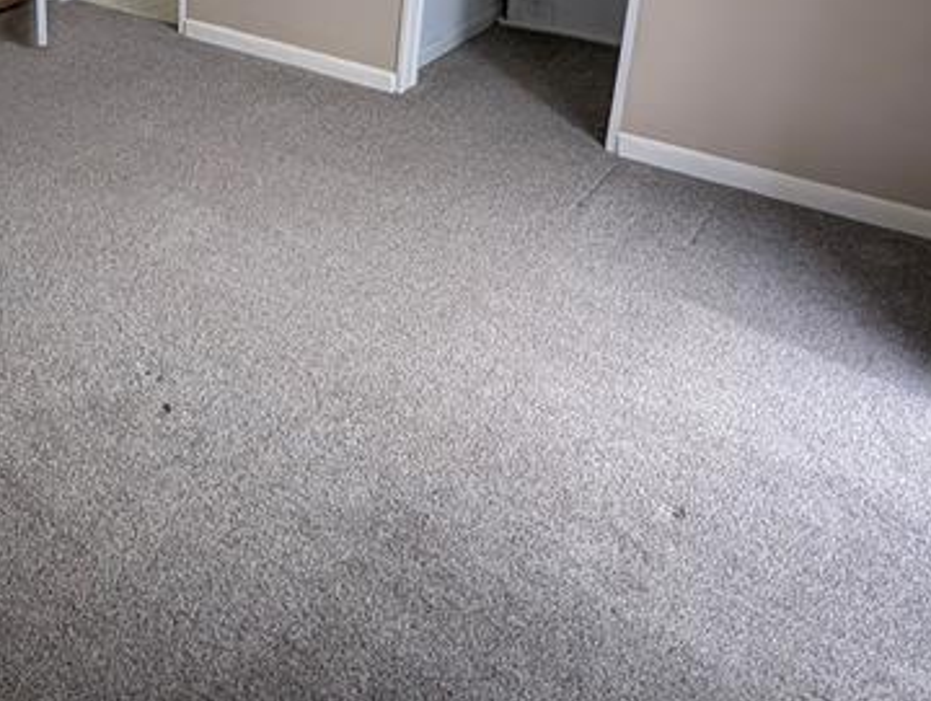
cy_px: 21
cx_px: 111
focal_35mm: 34
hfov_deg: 48.8
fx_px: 916
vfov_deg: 37.9
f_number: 1.7
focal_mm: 2.02
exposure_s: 1/310
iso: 55
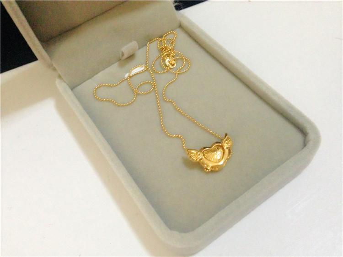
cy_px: 128
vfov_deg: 42.9
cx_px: 172
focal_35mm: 33
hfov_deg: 55.4
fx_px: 327
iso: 640
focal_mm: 4.12
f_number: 2.4
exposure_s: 1/17
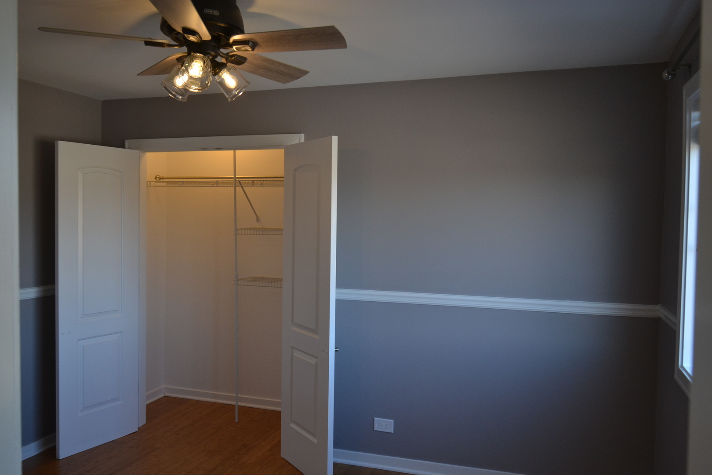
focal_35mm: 30
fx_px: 593
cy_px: 238
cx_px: 356
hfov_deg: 61.9
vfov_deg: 43.6
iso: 400
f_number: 5.6
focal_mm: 20
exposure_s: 1/60
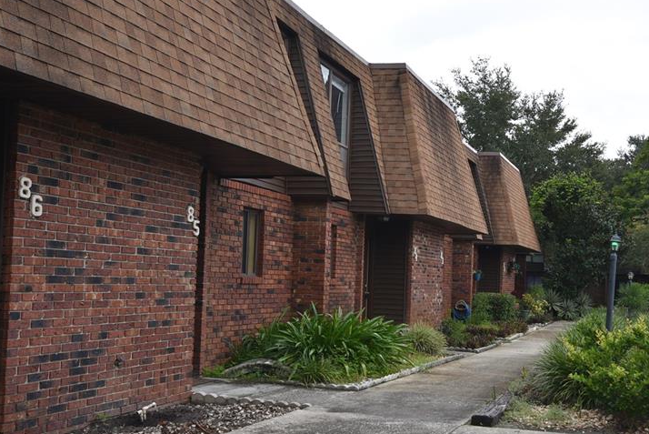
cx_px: 417
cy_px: 256
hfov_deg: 44.9
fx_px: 776
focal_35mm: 43
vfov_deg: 31.2
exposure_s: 1/160
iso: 100
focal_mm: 20
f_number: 6.3
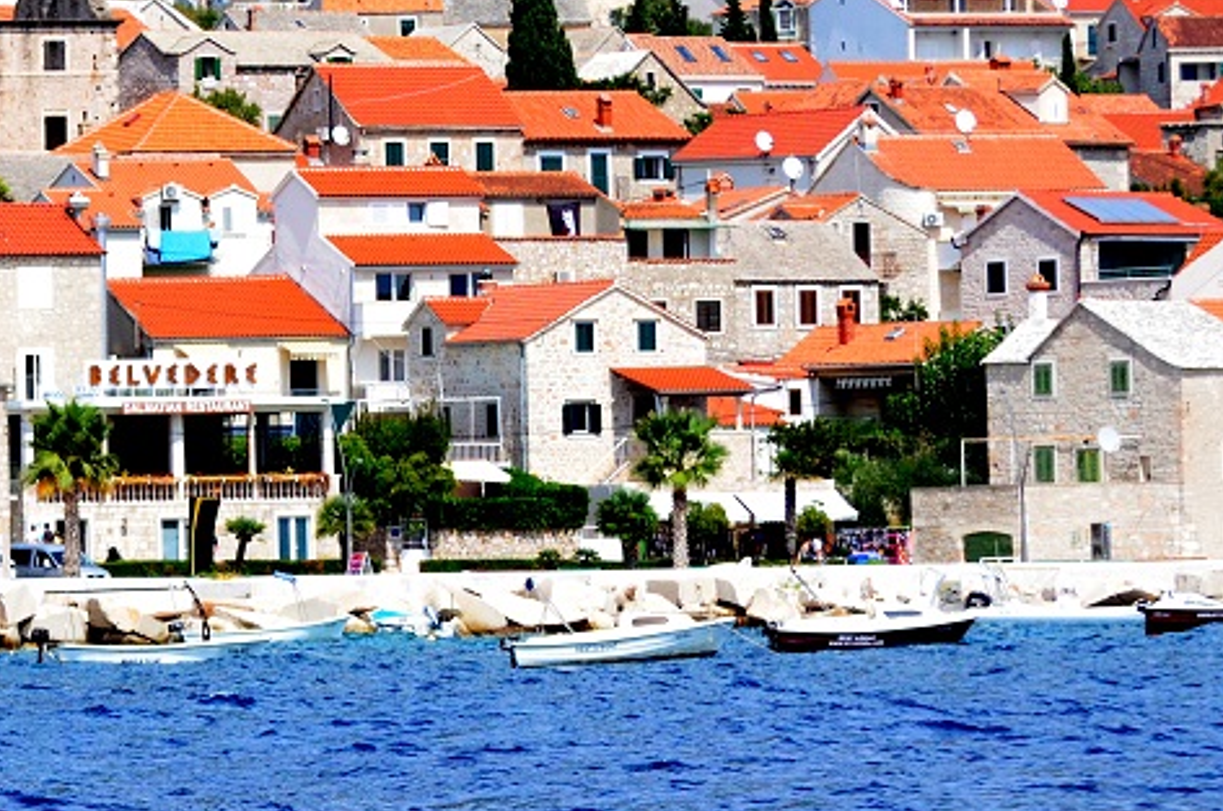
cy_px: 250
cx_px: 74
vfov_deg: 3.7
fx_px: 12480
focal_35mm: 368
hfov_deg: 5.6
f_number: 4.8
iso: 1400
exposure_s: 1/8000
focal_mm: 116
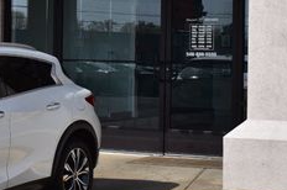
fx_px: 923
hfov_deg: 17.4
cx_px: 35
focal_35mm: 116
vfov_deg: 11.7
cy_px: 44
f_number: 11
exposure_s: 1/500
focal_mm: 28
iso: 250
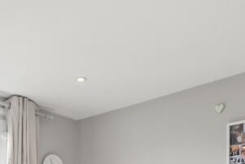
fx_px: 368
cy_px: 229
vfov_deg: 21.9
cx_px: 124
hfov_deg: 36.8
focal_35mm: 54
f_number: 10
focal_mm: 16
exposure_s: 1/8
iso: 100
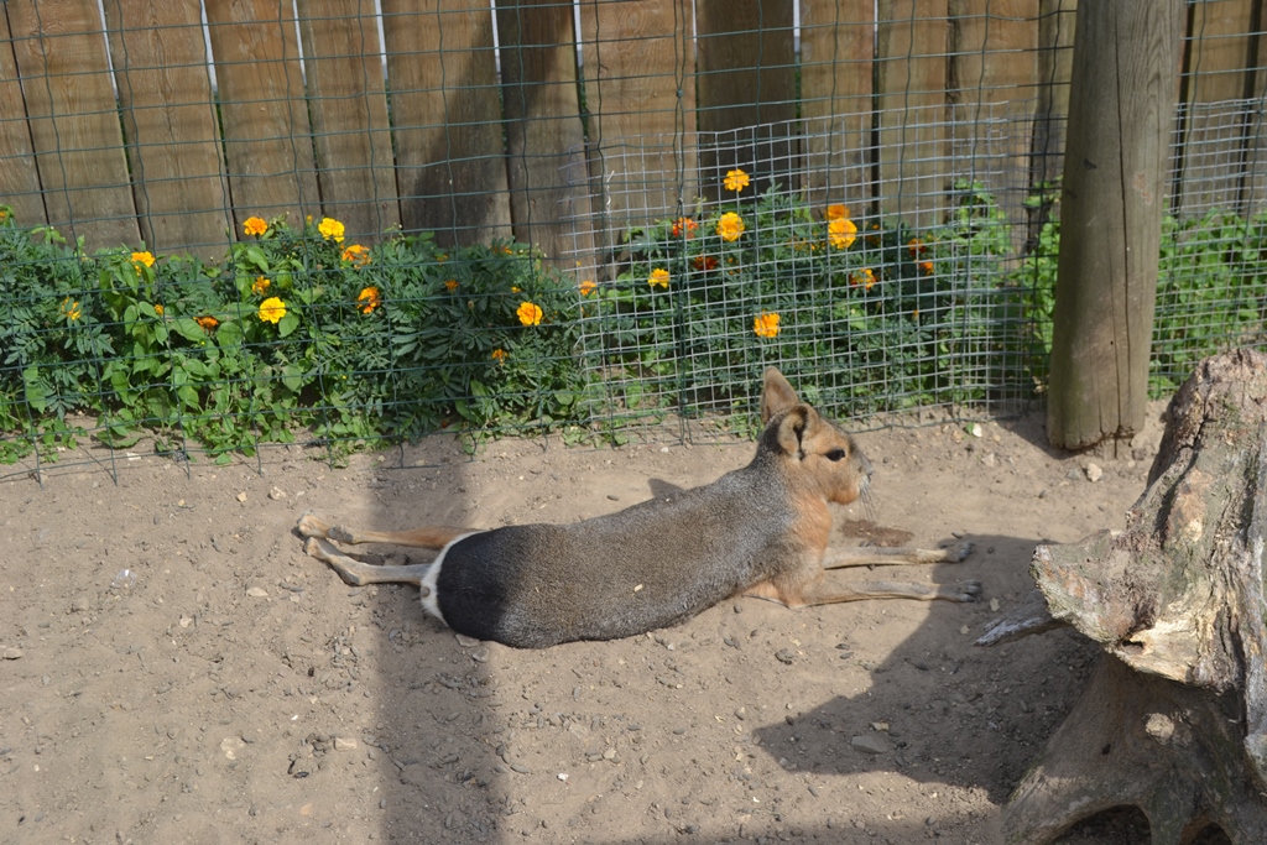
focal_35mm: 54
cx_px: 634
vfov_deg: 25.1
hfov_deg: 36.9
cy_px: 422
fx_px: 1901
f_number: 7.1
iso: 100
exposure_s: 1/200
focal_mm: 36
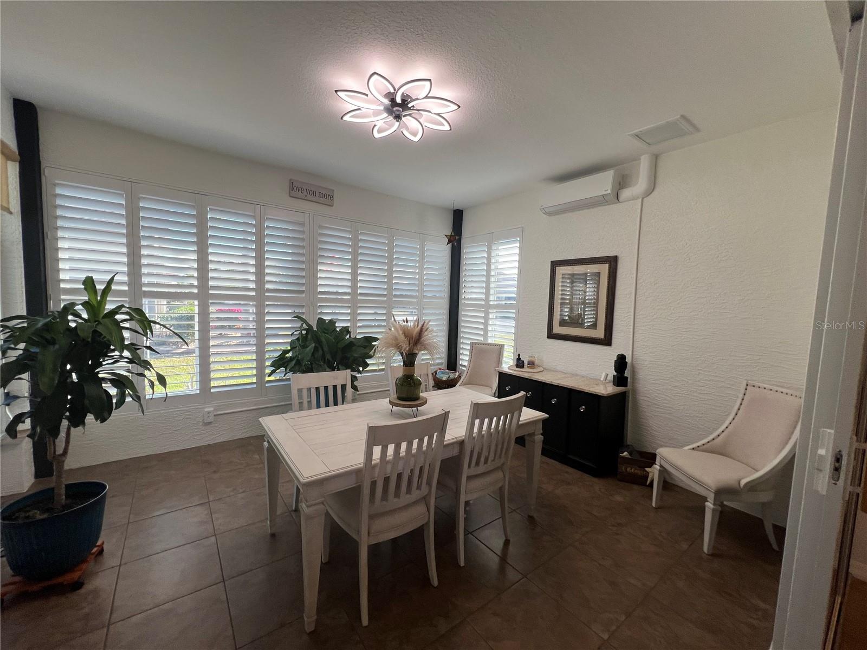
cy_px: 325
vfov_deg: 89.9
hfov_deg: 106.2
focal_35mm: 13
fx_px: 326
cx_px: 434
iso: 64
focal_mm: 1.57
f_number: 1.8
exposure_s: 1/99
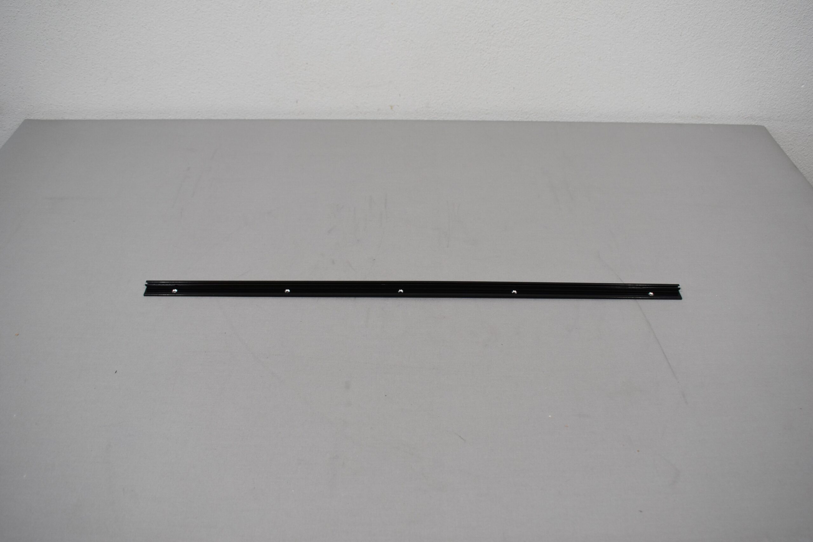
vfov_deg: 40.0
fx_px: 745
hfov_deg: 57.2
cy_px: 271
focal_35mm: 33
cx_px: 406
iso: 400
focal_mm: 22
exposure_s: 1/125
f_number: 5.6
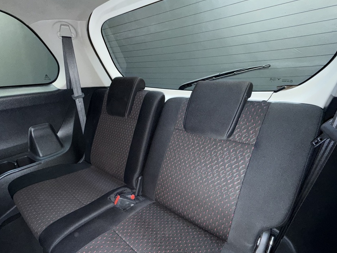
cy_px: 149
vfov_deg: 74.1
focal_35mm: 17
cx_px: 140
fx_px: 165
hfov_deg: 90.2
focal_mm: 2.22
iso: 320
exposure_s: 1/16
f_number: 2.2
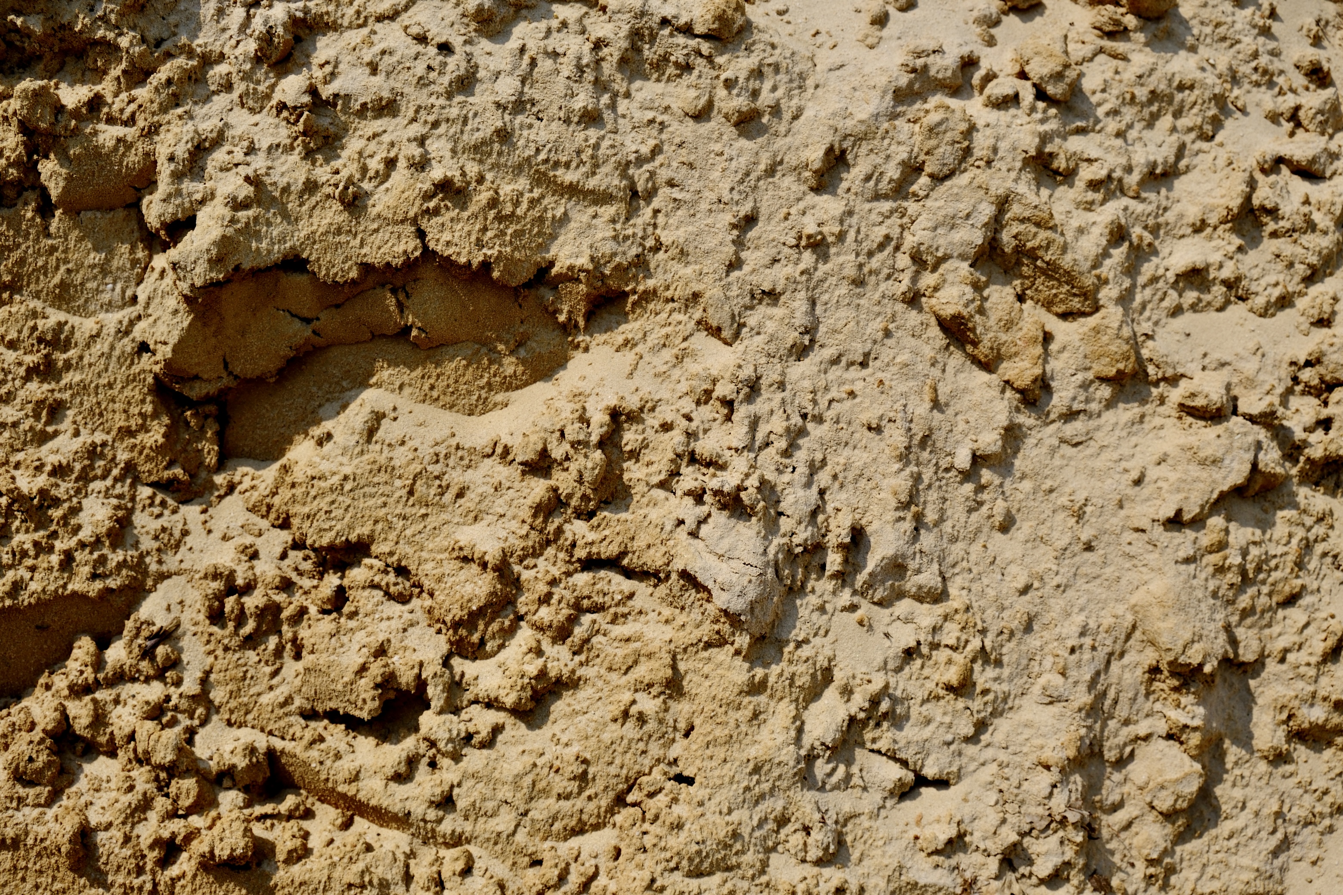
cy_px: 448
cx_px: 672
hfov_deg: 48.5
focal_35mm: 40
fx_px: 1492
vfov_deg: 33.4
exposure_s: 1/1500
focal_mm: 26.5
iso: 160
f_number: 5.6
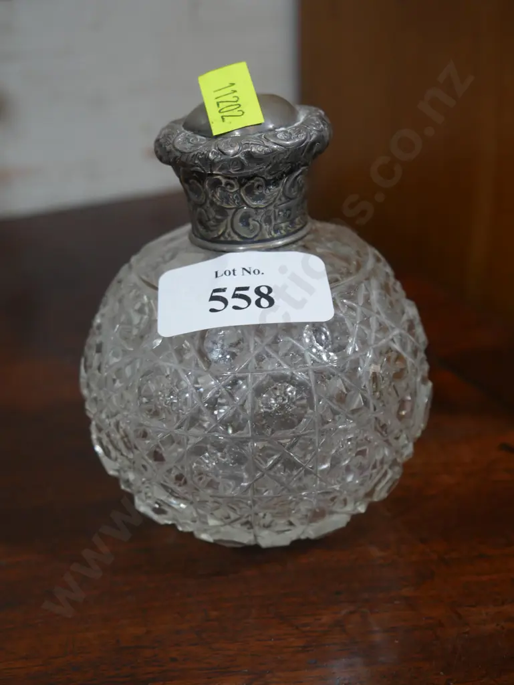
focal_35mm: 50
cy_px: 342
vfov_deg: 38.2
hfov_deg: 29.1
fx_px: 989
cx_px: 257
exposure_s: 1/60
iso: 800
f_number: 5.3
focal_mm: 25
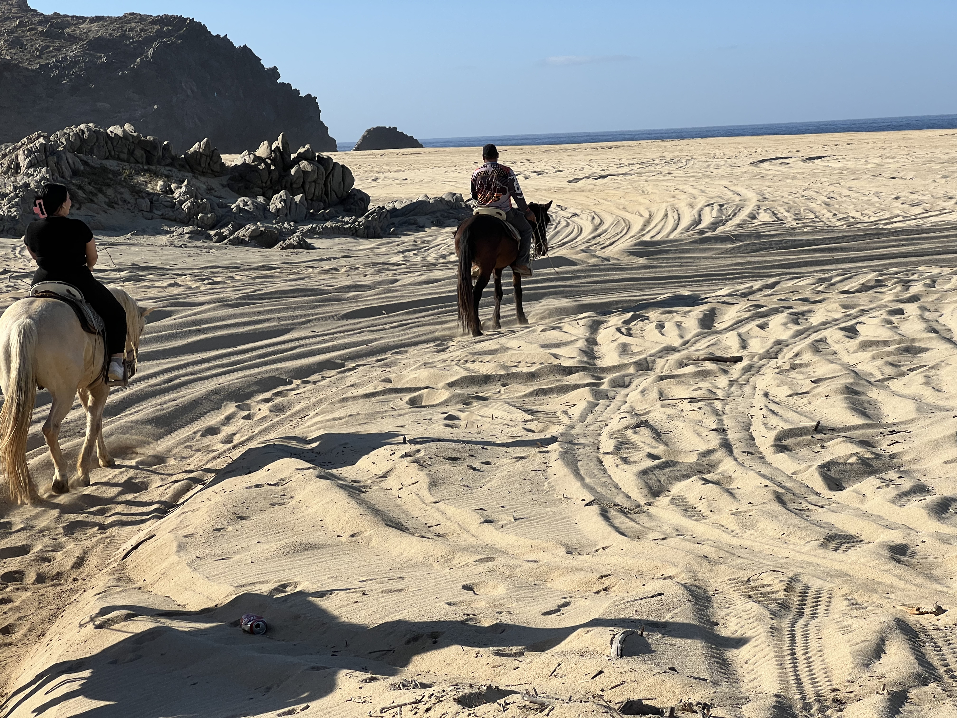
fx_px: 2129
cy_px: 359
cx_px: 478
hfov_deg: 25.3
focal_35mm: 77
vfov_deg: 19.1
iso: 32
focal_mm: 9
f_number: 2.8
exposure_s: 1/1193
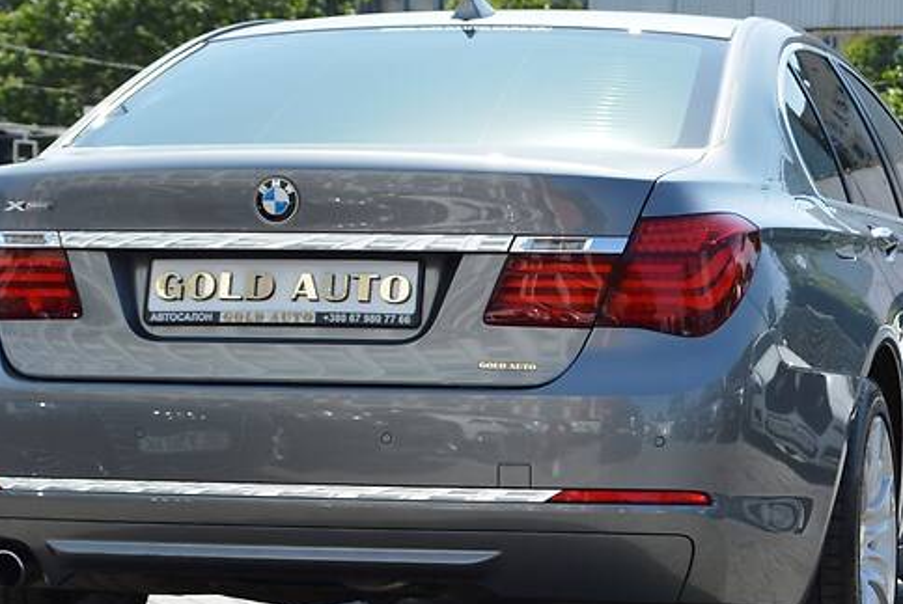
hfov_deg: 16.5
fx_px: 3114
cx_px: 522
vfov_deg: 11.1
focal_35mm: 124
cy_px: 338
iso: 100
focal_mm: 50
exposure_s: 1/200
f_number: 7.1
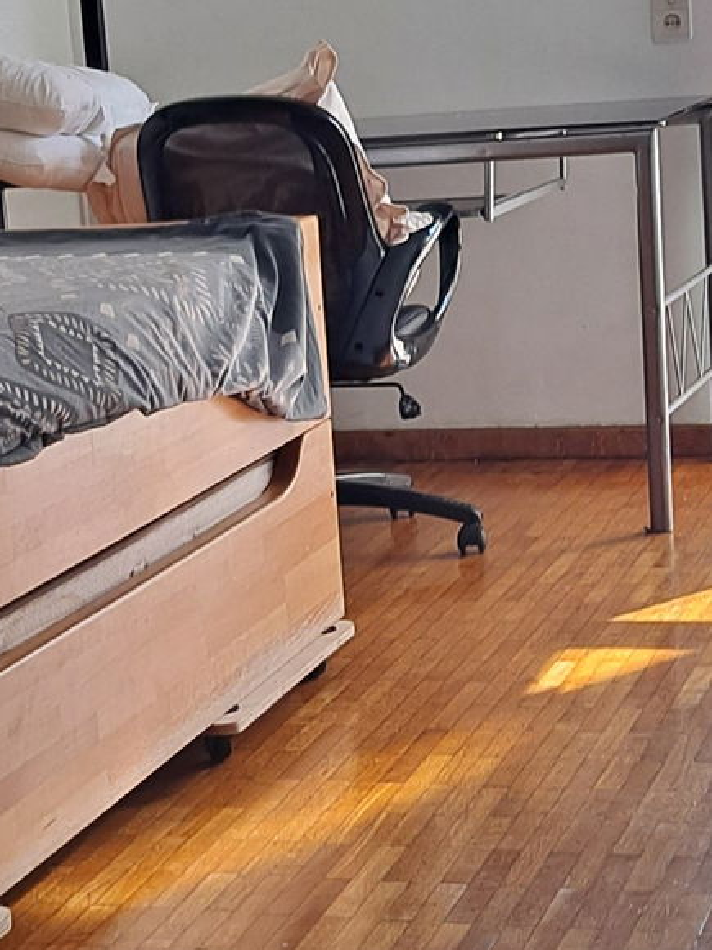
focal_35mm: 92
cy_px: 528
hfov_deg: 16.0
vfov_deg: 21.3
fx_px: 2523
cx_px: 196
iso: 32
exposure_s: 1/100
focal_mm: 4.6
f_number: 2
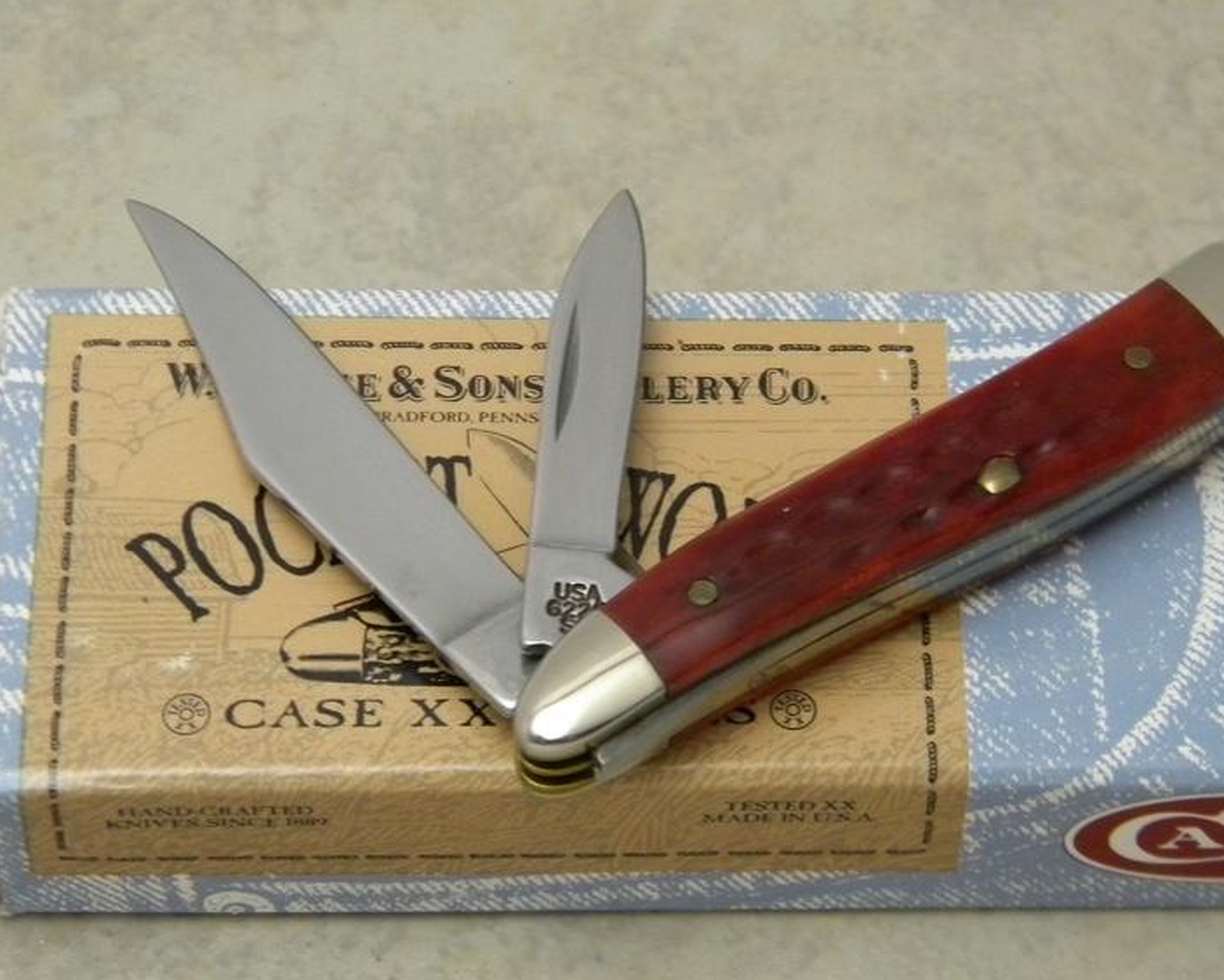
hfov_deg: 16.7
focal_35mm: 115
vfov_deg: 13.4
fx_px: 4168
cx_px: 737
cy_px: 549
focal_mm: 15.1
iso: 400
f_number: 4.5
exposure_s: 1/38
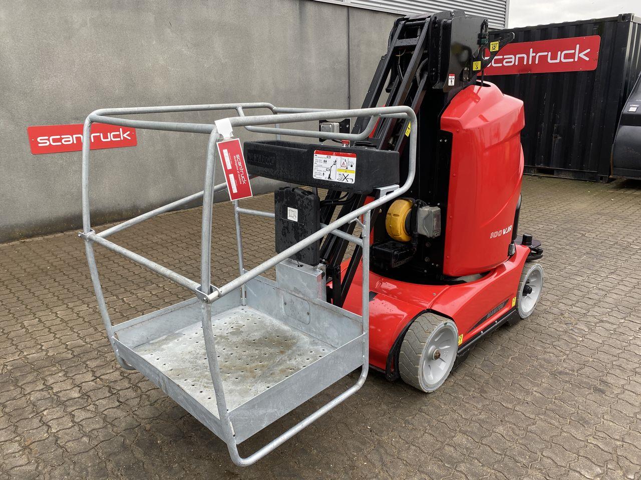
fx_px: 481
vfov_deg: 53.1
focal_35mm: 26
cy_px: 240
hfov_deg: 67.3
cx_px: 320
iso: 50
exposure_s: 1/122
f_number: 1.8
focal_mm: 4.25
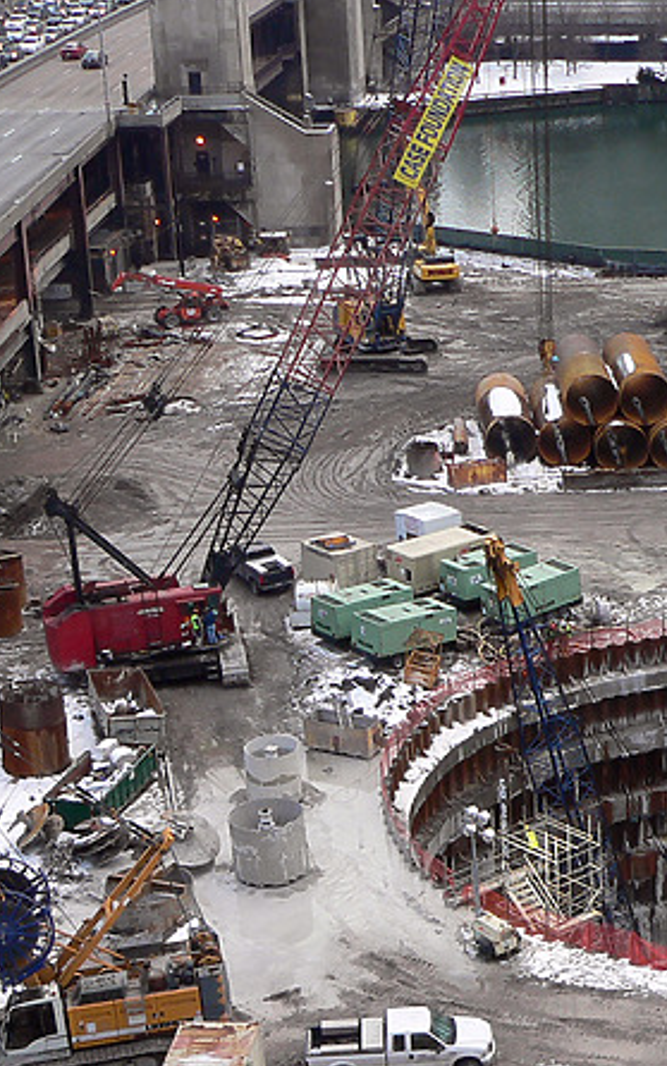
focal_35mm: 77
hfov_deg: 16.4
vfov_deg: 26.5
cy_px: 768
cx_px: 755
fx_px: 2238
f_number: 2.8
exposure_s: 1/60
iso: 80
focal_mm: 6
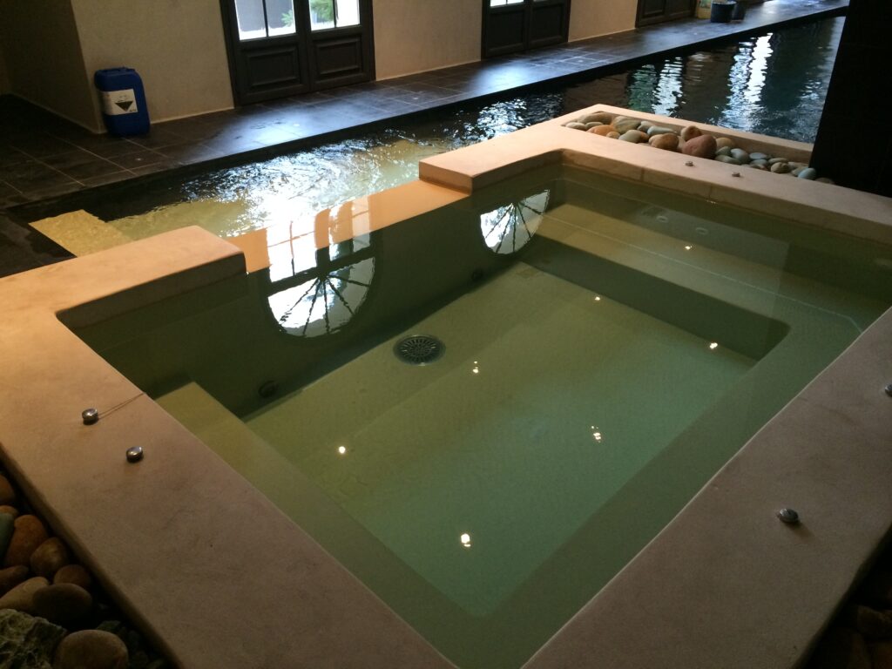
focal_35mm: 30
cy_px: 334
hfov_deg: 60.0
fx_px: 773
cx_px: 446
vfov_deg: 46.8
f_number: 2.2
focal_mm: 4.12
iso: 200
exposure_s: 1/30
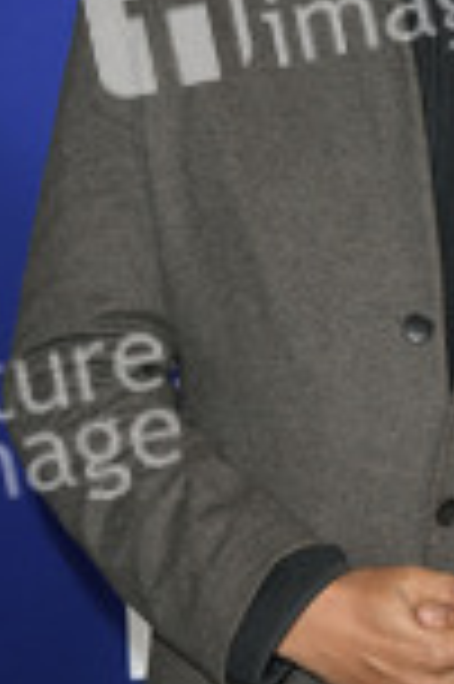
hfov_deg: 9.9
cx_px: 441
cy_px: 216
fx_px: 2597
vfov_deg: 15.0
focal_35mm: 137
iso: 2000
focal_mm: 52
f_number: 5.6
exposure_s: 1/200
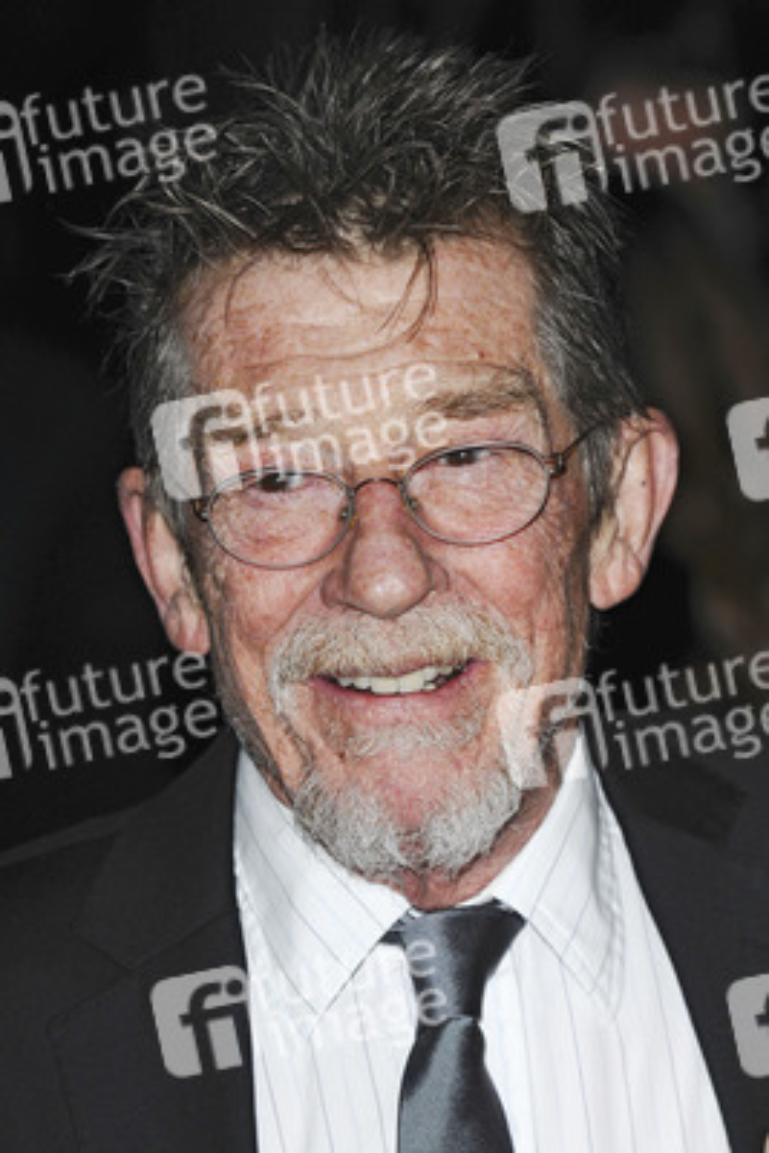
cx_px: 384
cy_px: 576
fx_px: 6482
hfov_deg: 6.8
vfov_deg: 10.2
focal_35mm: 202
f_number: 5
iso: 320
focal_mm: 135
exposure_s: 1/200
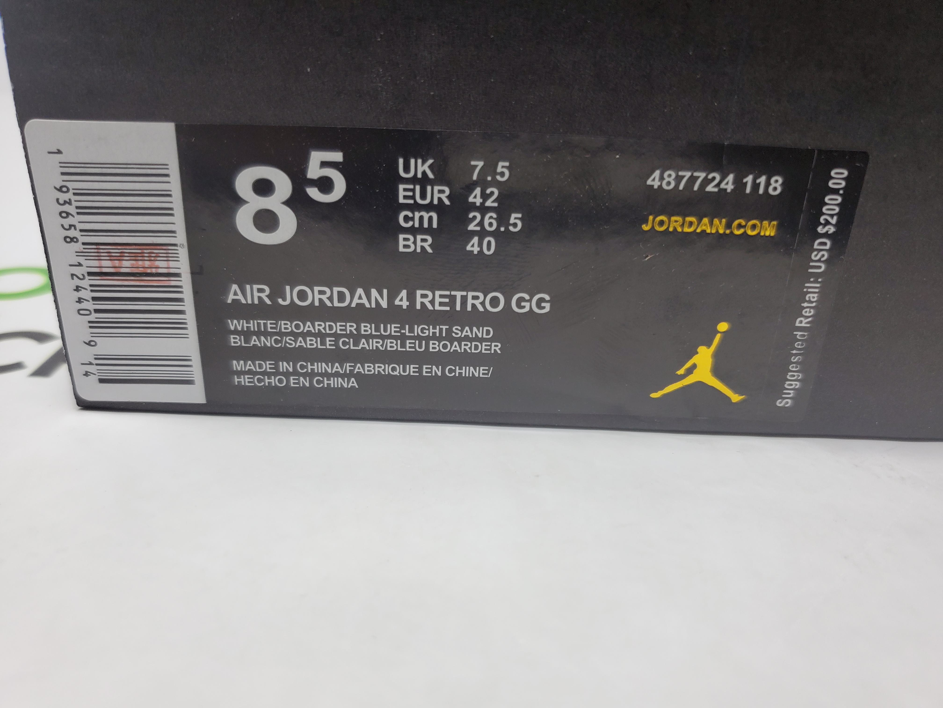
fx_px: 708
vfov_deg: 53.1
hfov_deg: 67.3
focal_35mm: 26
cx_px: 472
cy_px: 354
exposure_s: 1/366
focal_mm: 4.3
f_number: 1.5
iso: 50
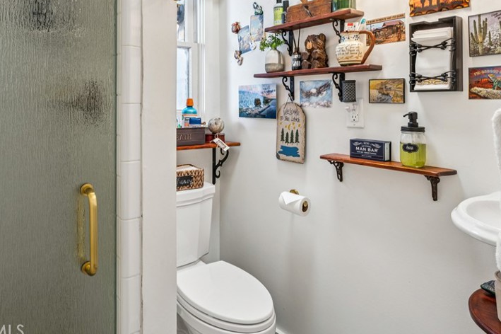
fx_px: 362
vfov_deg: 48.3
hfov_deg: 68.3
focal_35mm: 26
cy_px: 100
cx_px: 187
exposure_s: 1/1.67
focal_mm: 18
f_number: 13
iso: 100
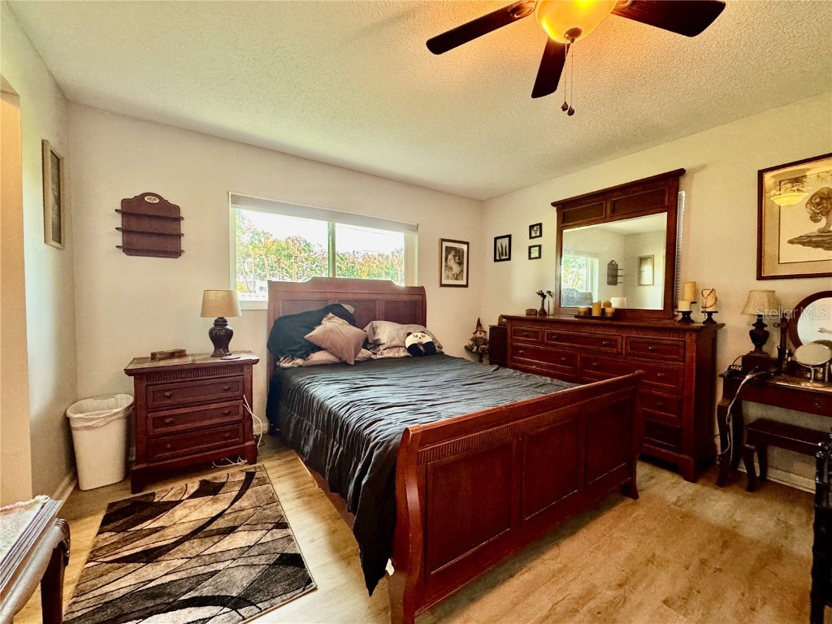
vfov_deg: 85.7
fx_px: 336
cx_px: 416
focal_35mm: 14
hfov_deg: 102.1
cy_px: 312
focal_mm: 2.22
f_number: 2.2
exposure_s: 1/60
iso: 400
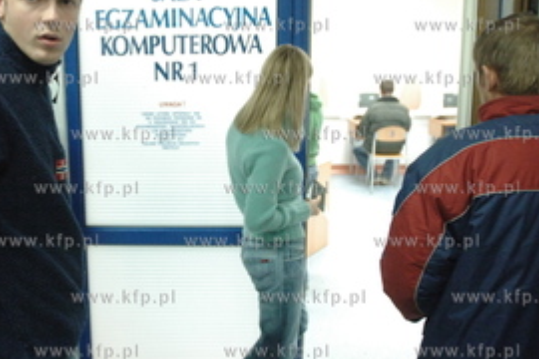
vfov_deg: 35.2
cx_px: 194
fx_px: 565
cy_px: 160
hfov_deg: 50.4
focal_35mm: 38
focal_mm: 17
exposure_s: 1/50
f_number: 2.8
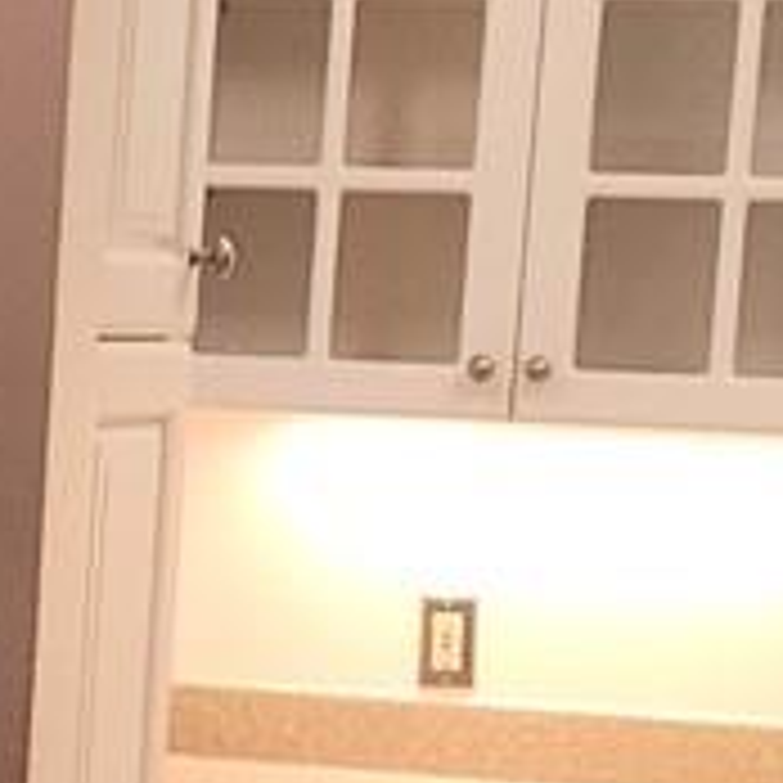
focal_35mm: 187
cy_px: 1035
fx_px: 4786
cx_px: -536
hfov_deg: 9.0
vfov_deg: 9.2
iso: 100
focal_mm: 5.4
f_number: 1.8
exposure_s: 1/60
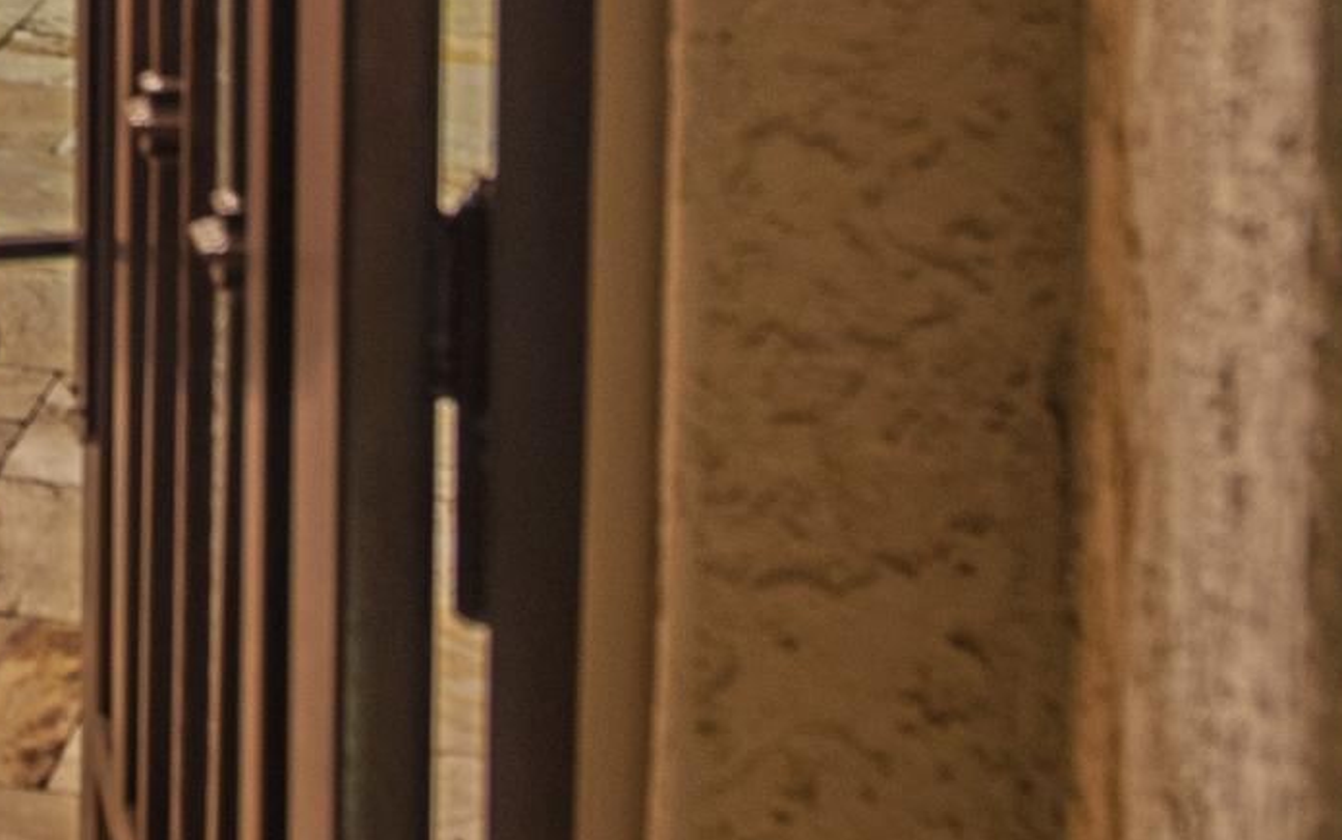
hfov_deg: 20.7
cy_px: -947
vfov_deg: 12.6
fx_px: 3220
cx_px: -558
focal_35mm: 88
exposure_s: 2
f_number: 8
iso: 250
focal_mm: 20
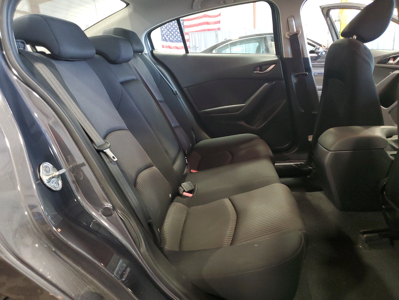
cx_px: 200
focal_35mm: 26
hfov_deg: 67.3
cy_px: 150
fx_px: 300
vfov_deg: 53.1
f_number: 1.5
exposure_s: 1/24
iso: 282
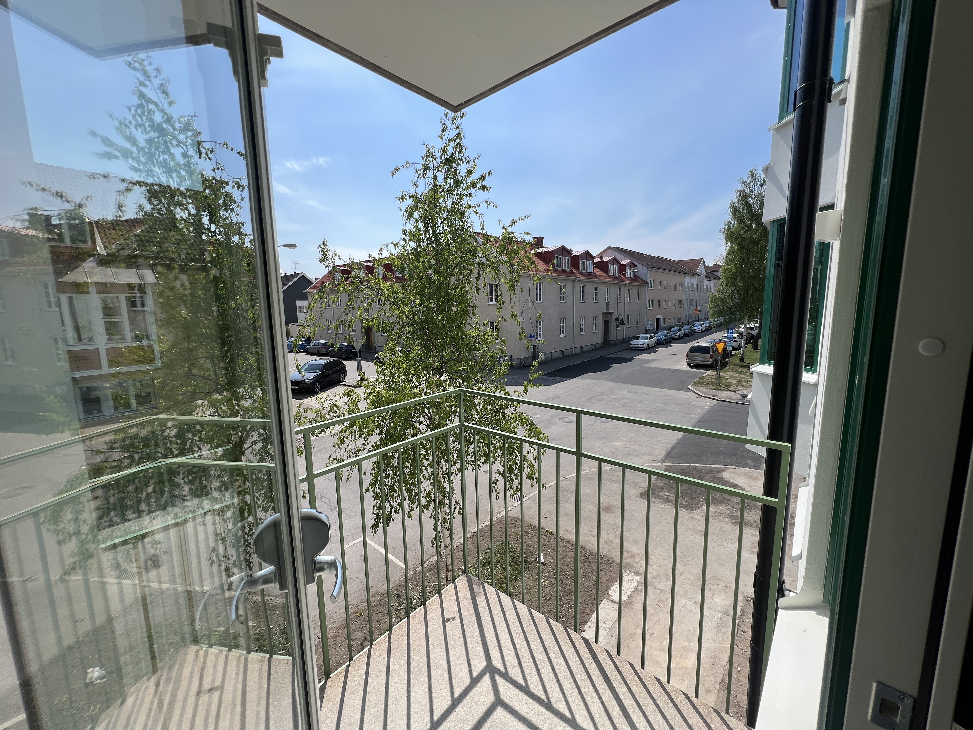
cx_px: 486
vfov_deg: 89.9
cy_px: 365
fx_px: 365
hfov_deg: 106.2
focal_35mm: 13
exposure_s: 1/1647
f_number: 1.8
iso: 32
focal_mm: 1.57
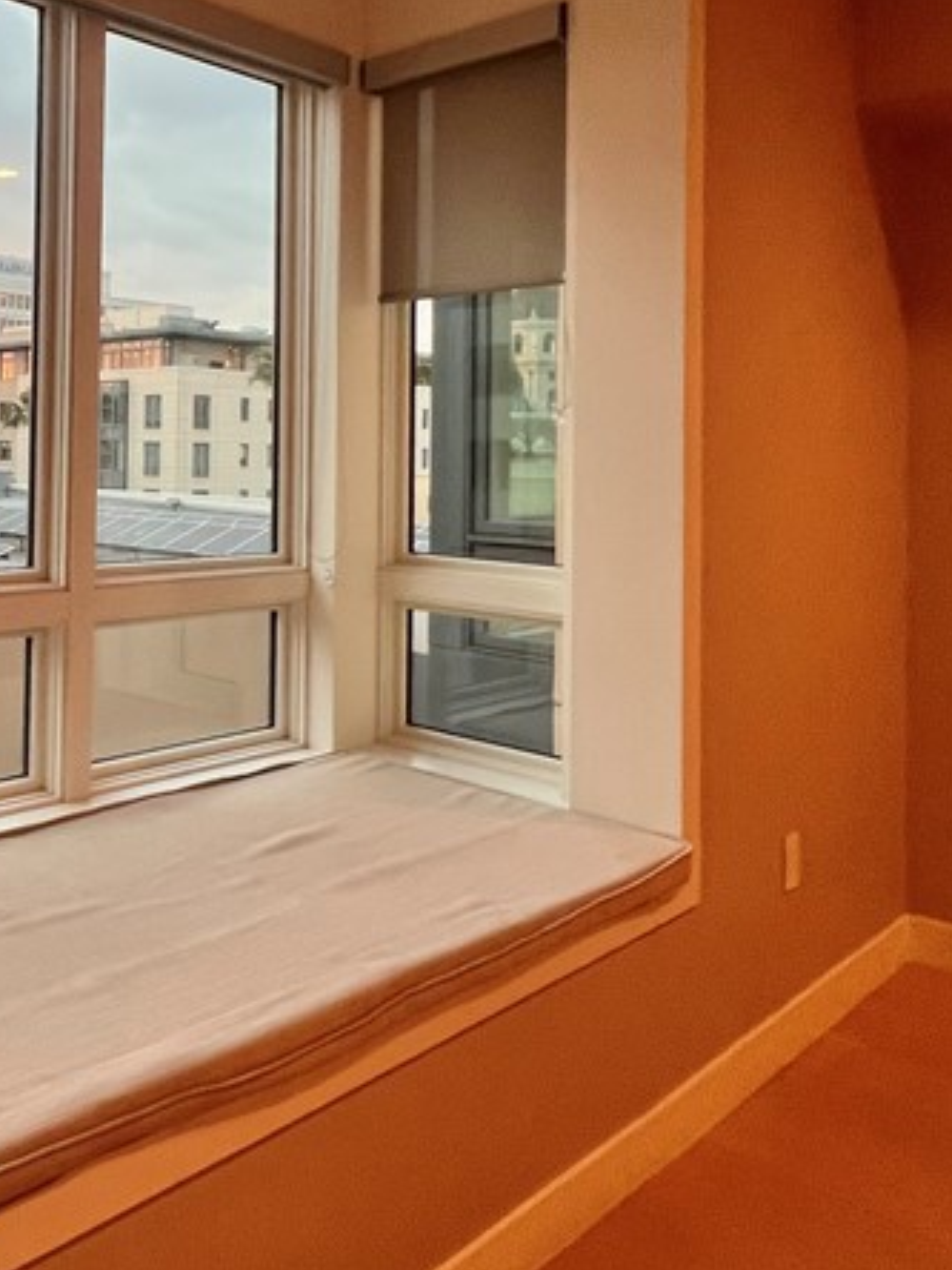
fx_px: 1100
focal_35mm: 30
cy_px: 429
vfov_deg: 58.7
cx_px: 51
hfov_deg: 42.0
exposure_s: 1/120
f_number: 1.8
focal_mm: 1.57
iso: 160
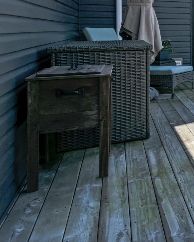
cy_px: 24
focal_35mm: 43
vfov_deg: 39.7
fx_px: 309
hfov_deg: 22.1
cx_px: 346
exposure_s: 1/640
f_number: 6.3
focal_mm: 10
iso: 100
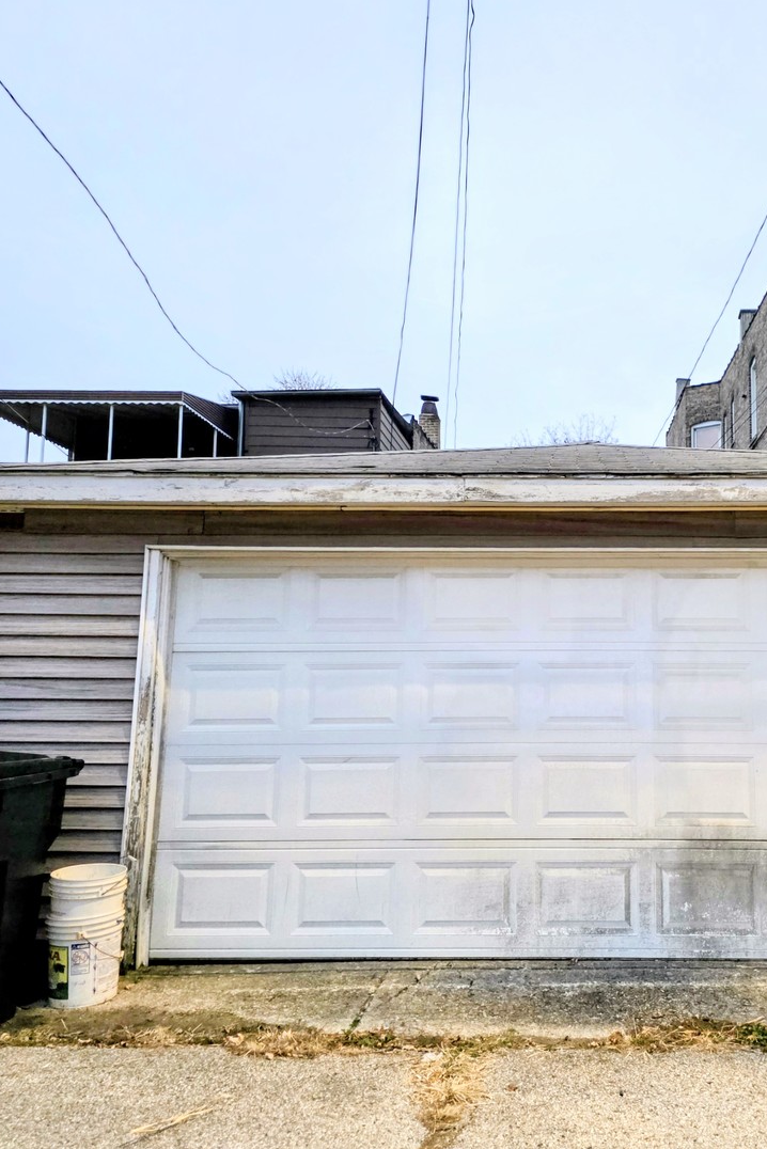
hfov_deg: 39.9
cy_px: 574
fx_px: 1022
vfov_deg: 58.7
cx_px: 581
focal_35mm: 32
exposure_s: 1/120
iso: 2000
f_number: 1.7
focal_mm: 6.25
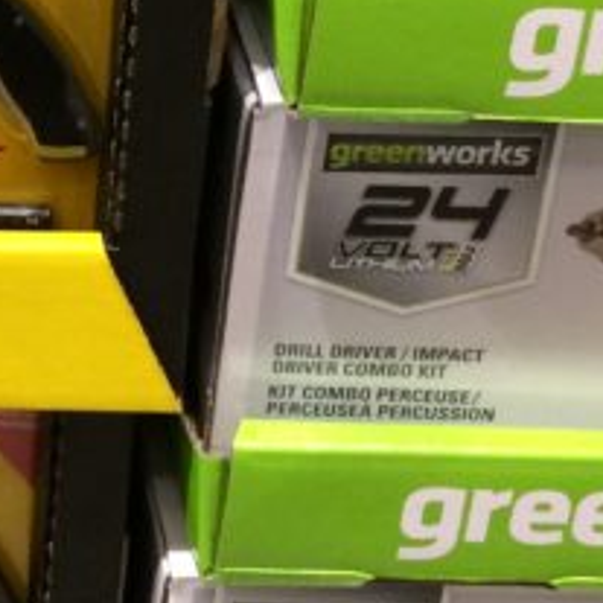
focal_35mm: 127
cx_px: -347
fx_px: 2503
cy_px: -204
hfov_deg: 12.9
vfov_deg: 13.2
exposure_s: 1/30
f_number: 2.2
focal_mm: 4.15
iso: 160
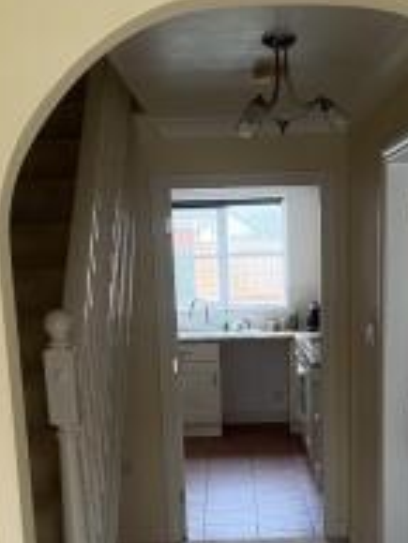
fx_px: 926
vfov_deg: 31.7
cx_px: 250
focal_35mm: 59
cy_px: 443
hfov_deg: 24.8
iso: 125
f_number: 1.5
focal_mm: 5.7
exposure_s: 1/88
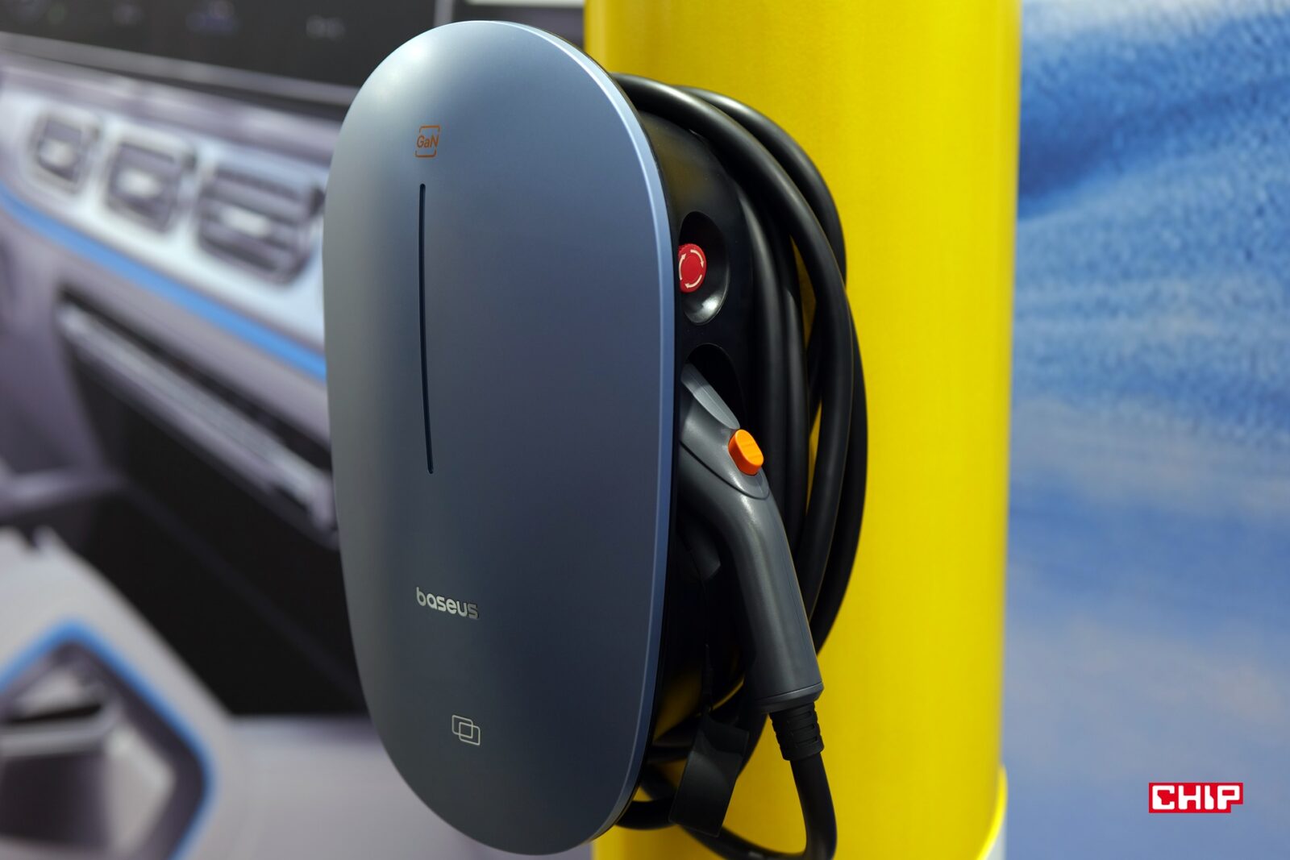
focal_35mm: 50
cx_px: 645
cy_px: 430
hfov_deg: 39.6
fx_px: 1792
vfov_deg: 27.0
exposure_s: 1/50
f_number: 2.8
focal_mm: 50
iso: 640
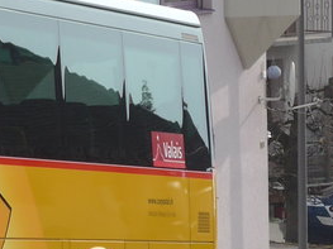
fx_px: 3779
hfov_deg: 5.0
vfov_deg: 3.8
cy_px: 48
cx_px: -360
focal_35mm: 393
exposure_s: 1/500
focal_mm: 17
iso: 80
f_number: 4.5
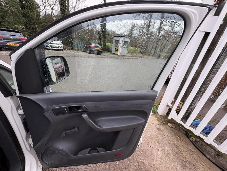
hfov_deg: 102.1
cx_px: 114
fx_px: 92
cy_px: 86
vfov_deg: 85.7
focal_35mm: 14
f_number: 2.2
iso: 40
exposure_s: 1/99
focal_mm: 2.22
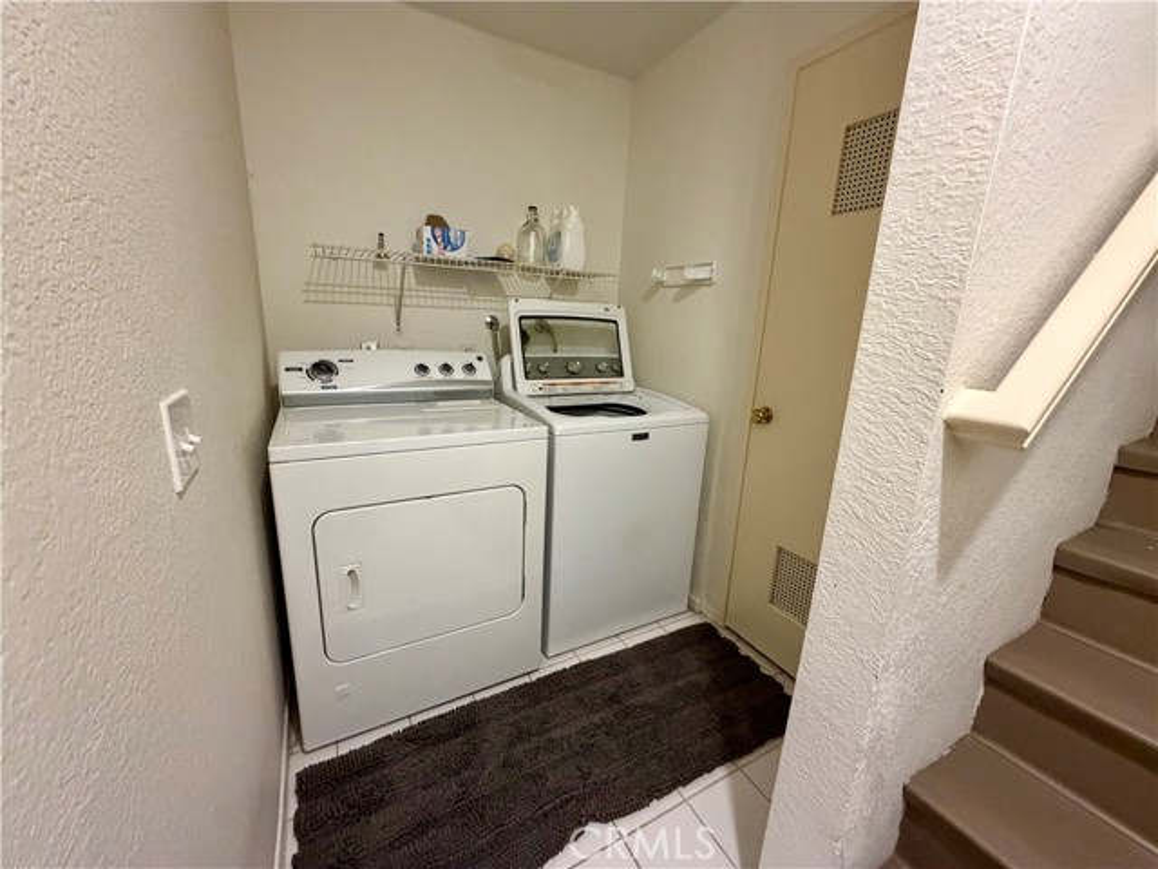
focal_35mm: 14
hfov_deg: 102.1
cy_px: 434
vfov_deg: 85.7
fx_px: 468
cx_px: 579
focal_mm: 2.22
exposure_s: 1/60
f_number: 2.2
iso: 500
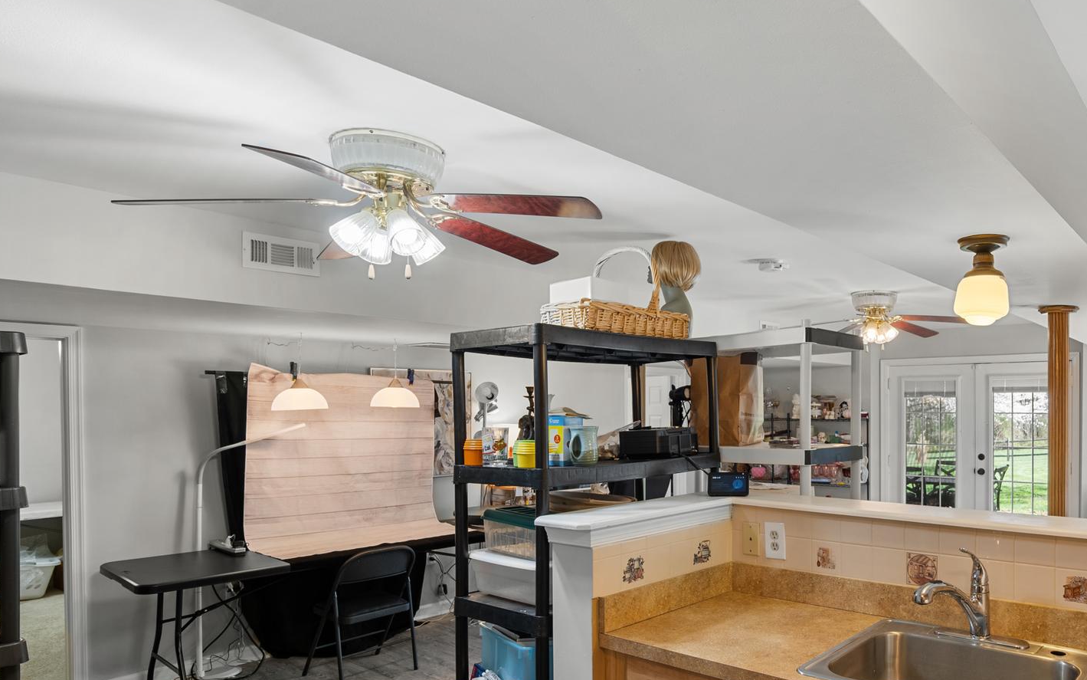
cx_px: 749
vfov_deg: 48.9
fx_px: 741
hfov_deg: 69.8
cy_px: 414
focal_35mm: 25
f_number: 8
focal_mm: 16
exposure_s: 1/2
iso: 640
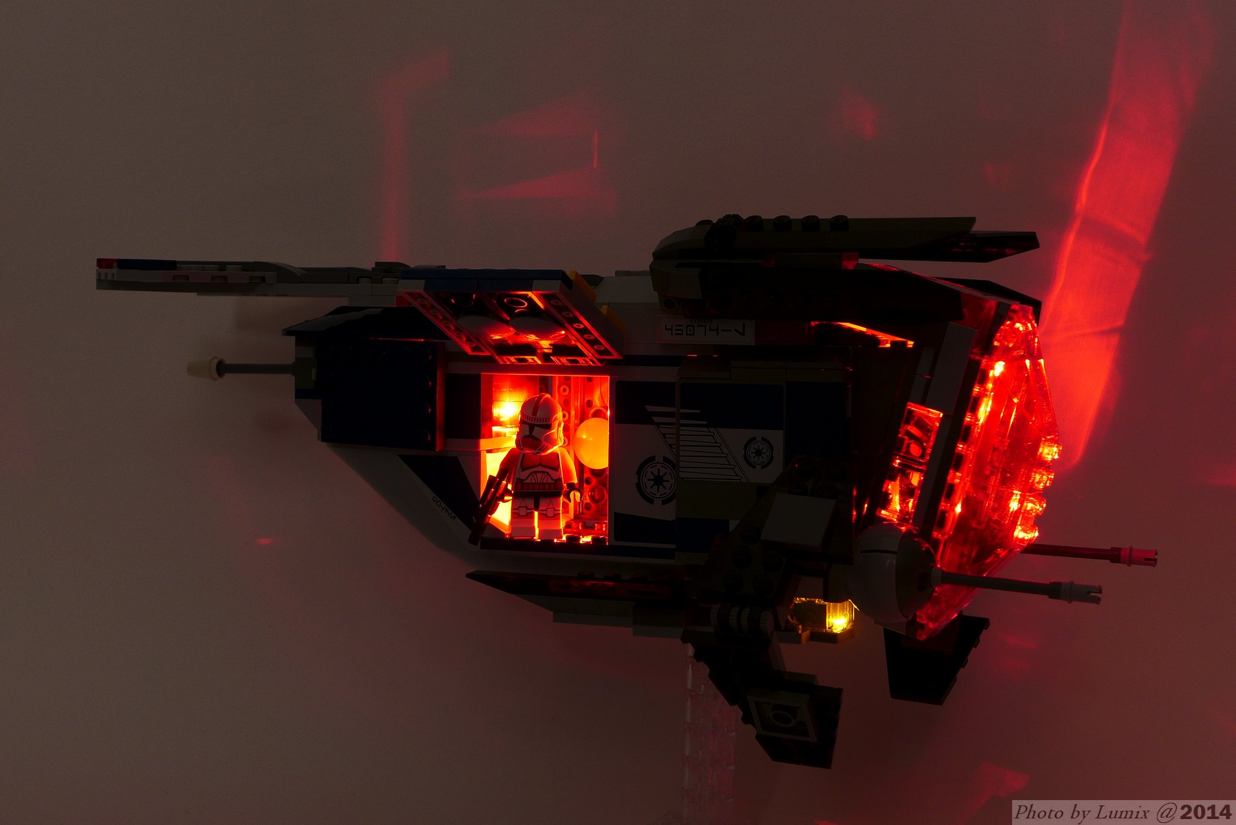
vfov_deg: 19.5
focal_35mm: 70
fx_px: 2404
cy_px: 412
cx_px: 618
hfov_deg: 28.8
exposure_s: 4
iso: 80
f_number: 3.5
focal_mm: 13.7
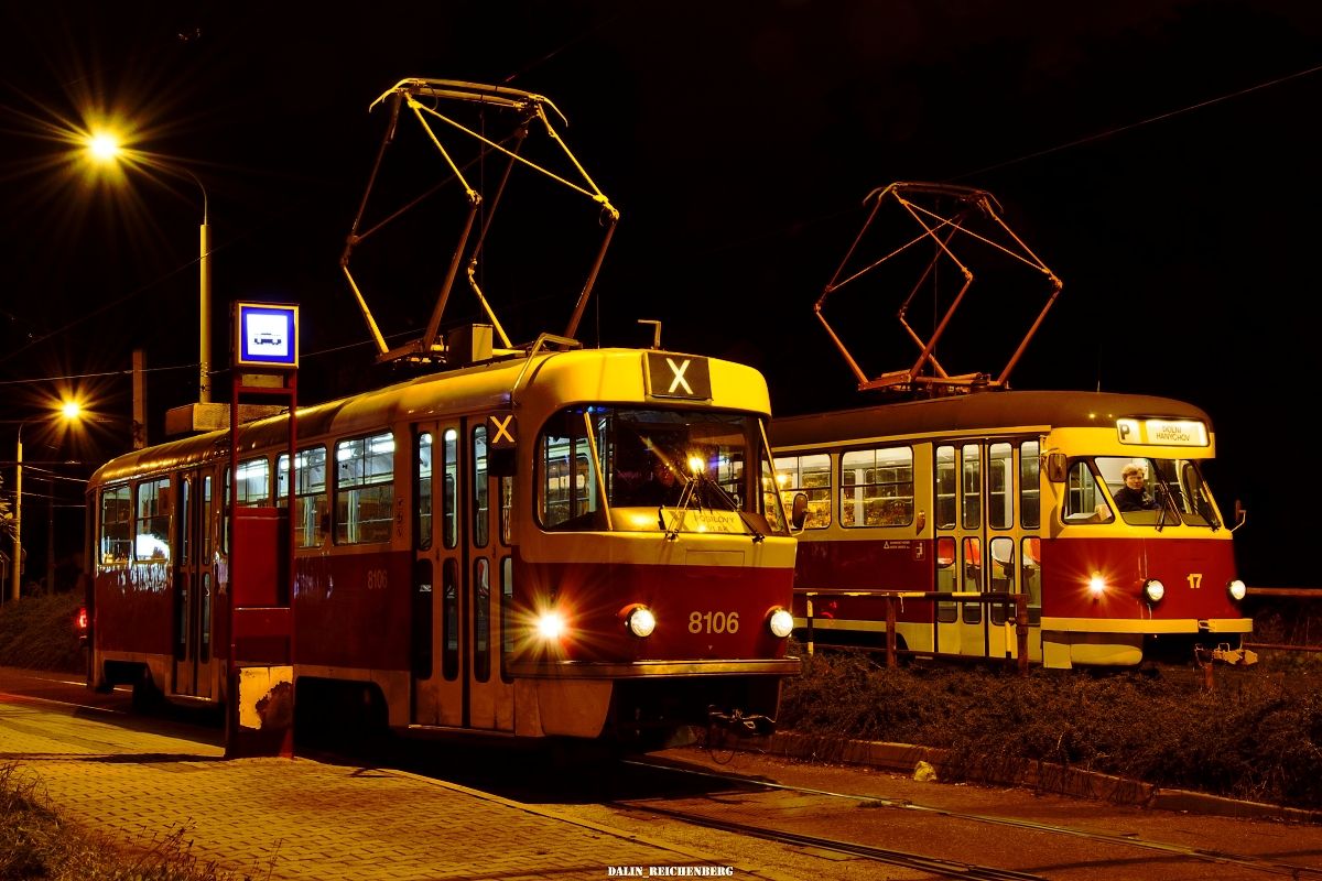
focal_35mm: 52
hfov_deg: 37.9
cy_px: 440
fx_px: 1928
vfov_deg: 25.8
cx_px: 661
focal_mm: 35
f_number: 18
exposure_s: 13
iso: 200
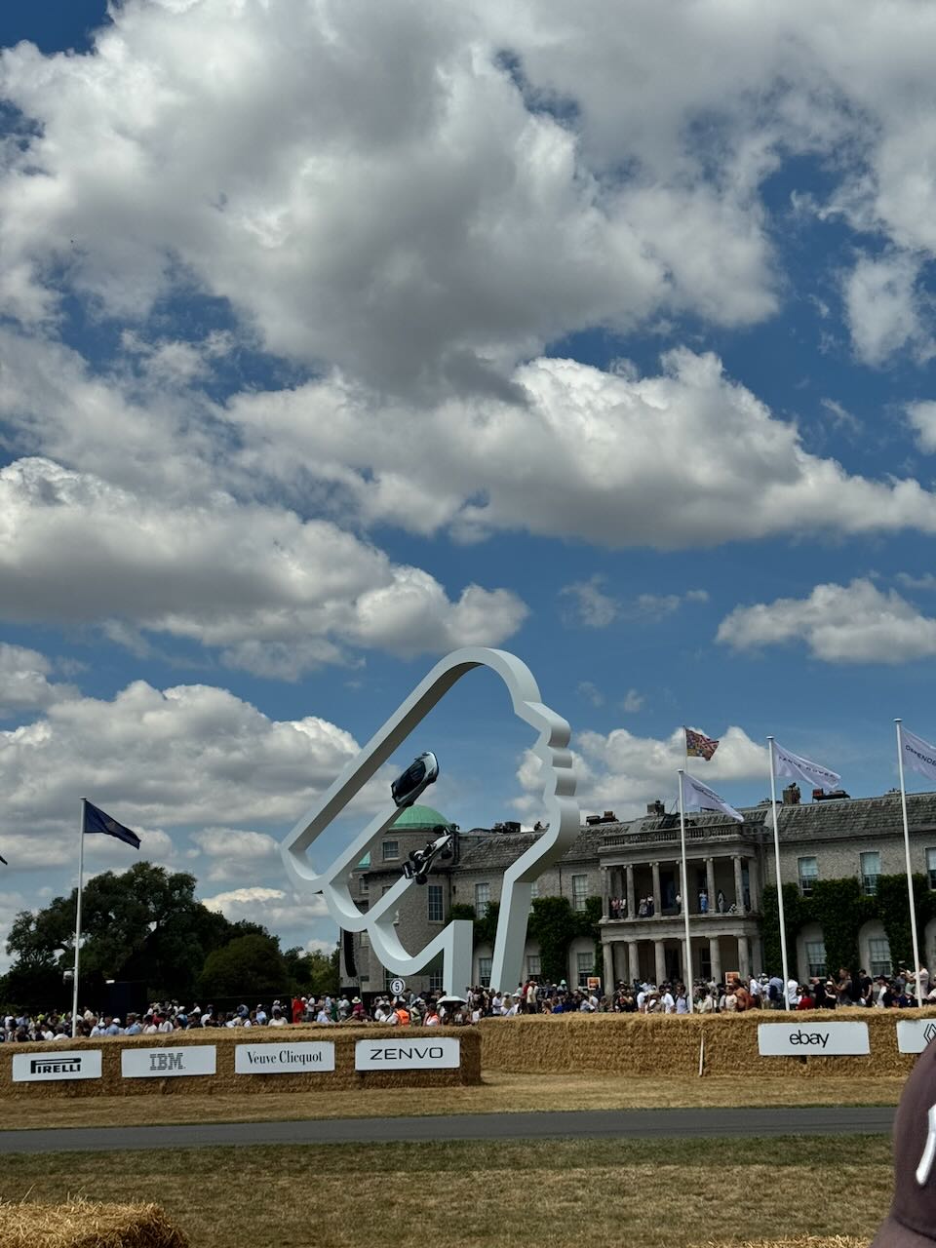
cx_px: 468
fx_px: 1731
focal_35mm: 48
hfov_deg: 30.3
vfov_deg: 39.7
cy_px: 624
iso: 80
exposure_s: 1/12500
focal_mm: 6.76
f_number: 1.78
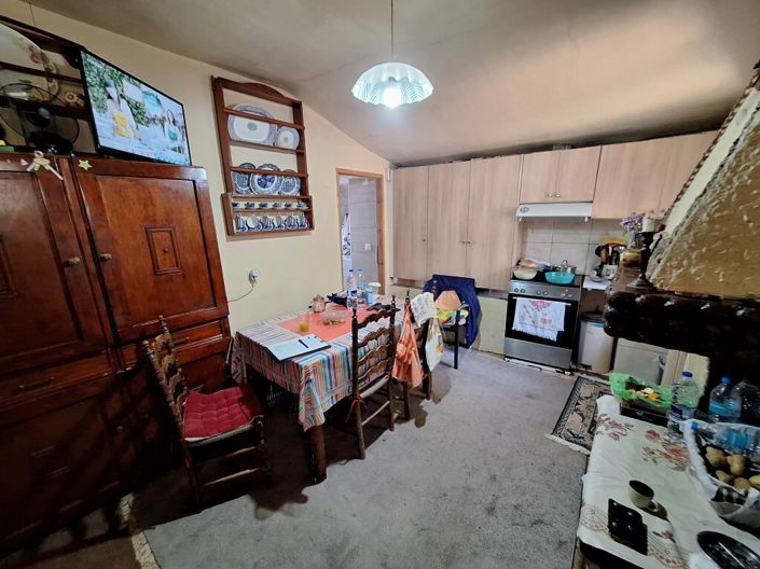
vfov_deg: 89.9
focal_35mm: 13
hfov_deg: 106.2
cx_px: 380
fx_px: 285
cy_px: 284
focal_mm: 1.74
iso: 250
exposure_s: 1/24
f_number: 2.2
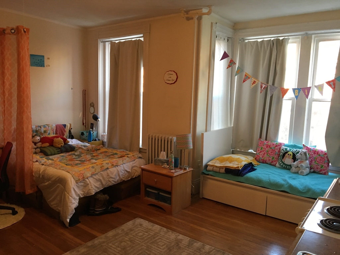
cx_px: 170
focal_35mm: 29
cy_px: 128
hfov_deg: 61.7
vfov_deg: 48.2
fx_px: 285
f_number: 2.2
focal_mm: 4.15
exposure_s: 1/30
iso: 125
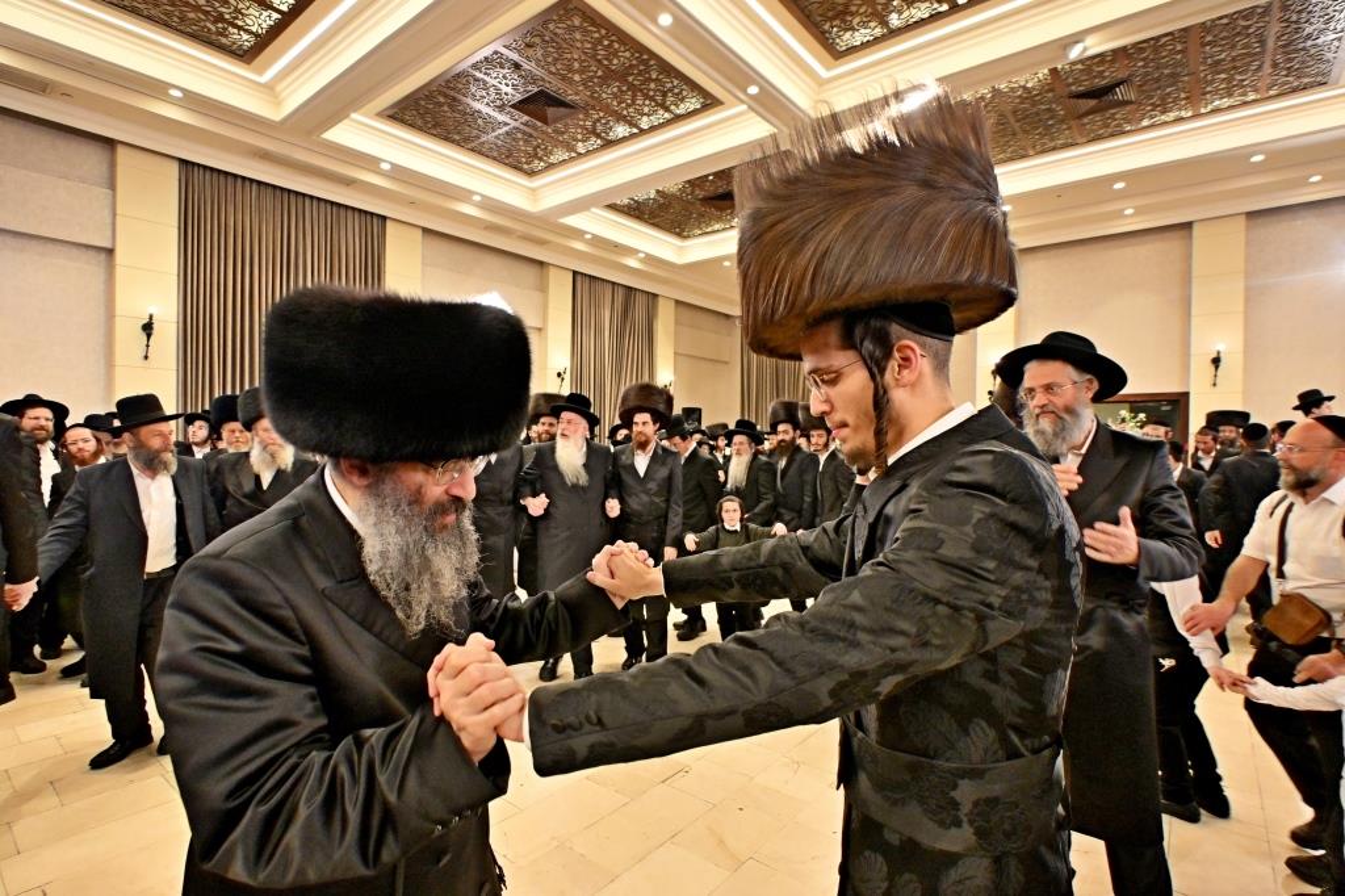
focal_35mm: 18
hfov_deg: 90.0
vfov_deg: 67.3
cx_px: 672
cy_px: 448
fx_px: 672
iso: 800
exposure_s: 1/160
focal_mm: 12
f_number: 4.5
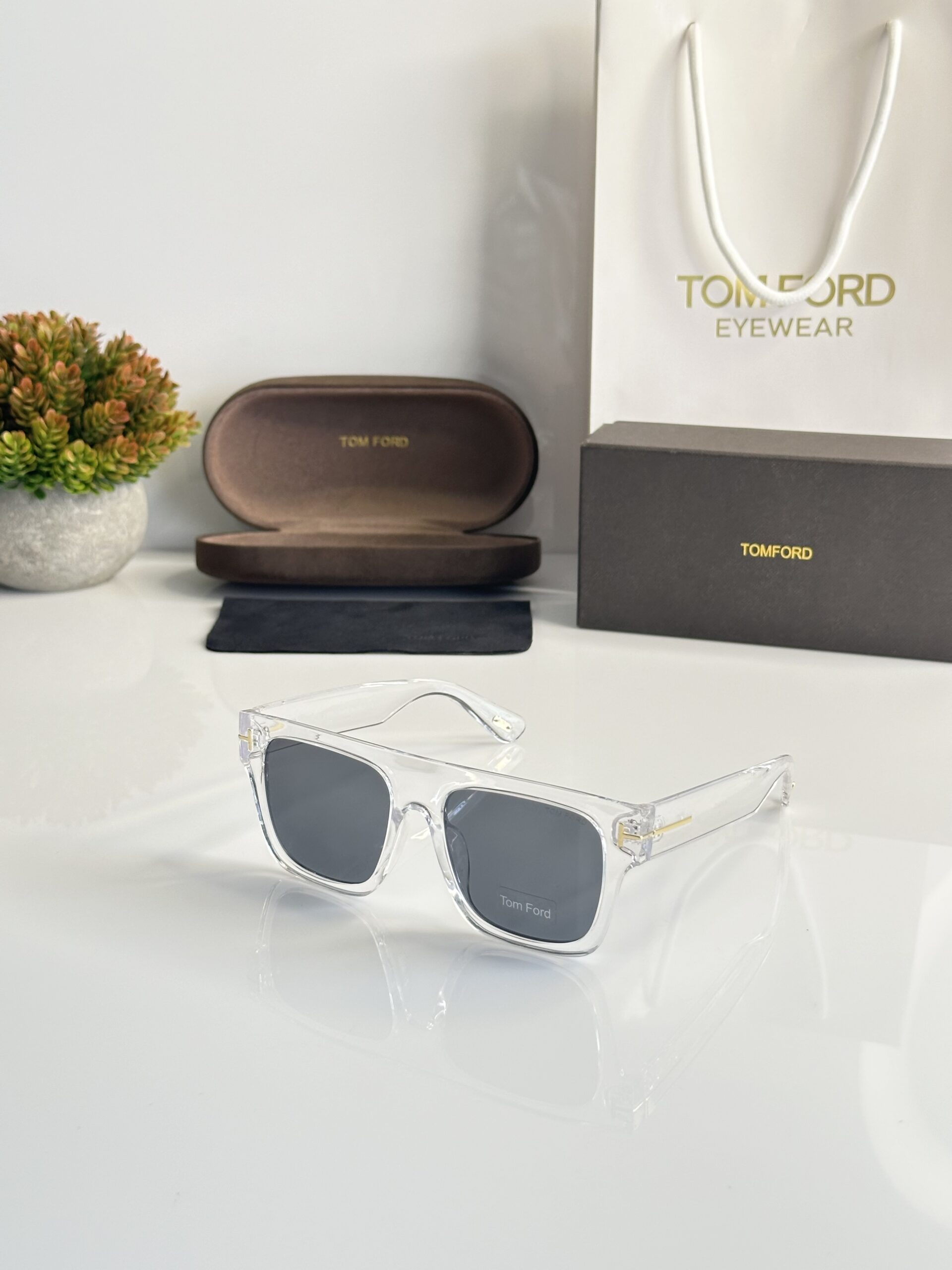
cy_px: 635
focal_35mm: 48
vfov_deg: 39.7
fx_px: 1760
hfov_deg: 30.3
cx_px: 476
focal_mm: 6.86
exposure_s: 1/60
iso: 125
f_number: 1.78
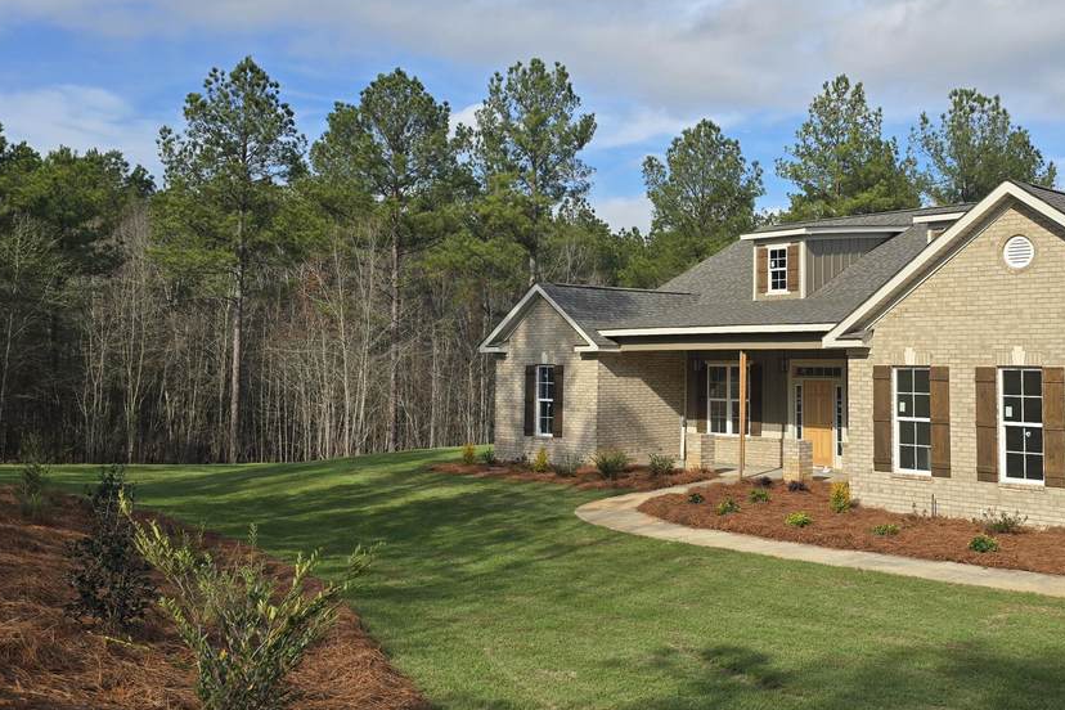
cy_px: 278
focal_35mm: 37
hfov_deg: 50.6
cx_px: 741
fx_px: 1094
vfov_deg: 35.8
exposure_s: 1/833
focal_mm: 6.3
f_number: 1.7
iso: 12
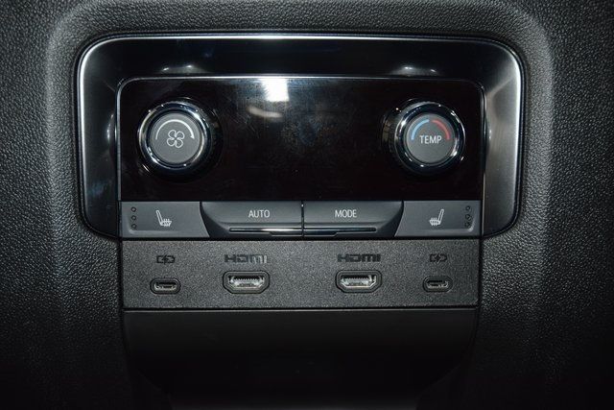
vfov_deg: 25.8
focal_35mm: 52
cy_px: 205
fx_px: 896
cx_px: 307
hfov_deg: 37.8
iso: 560
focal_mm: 35
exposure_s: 1/30
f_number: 4.2
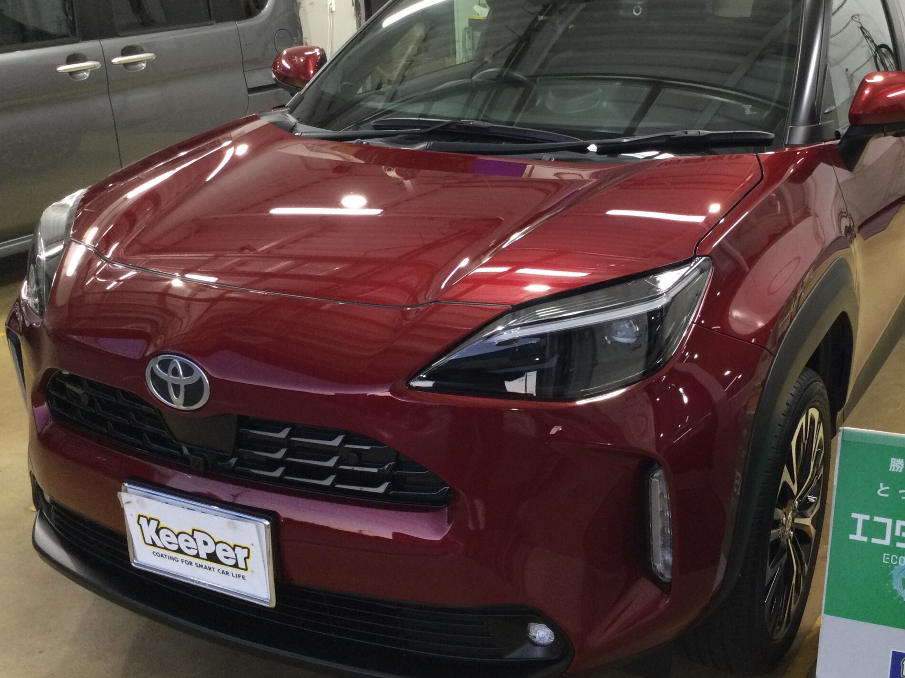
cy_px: 320
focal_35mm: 42
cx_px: 577
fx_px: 1098
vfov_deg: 34.3
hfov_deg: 44.4
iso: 64
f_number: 2.4
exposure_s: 1/30
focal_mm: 3.3
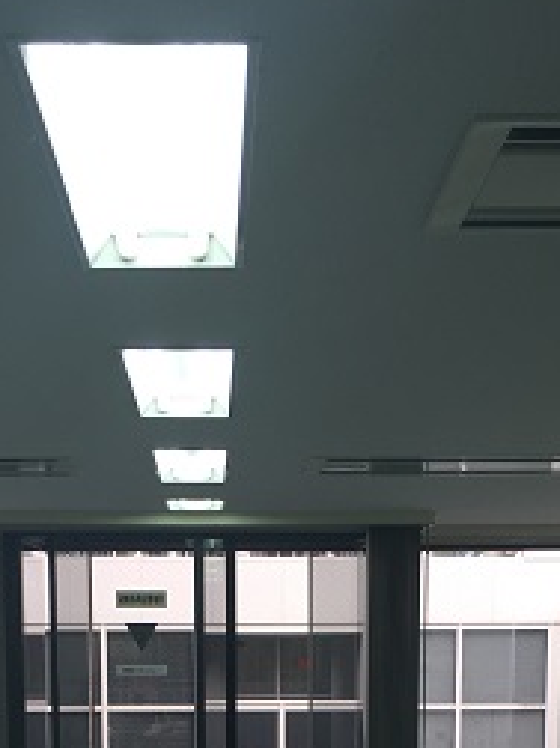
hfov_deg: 19.9
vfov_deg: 23.9
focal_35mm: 74
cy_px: 912
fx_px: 1598
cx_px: 250
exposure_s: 1/60
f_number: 2.2
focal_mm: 4.15
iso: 32
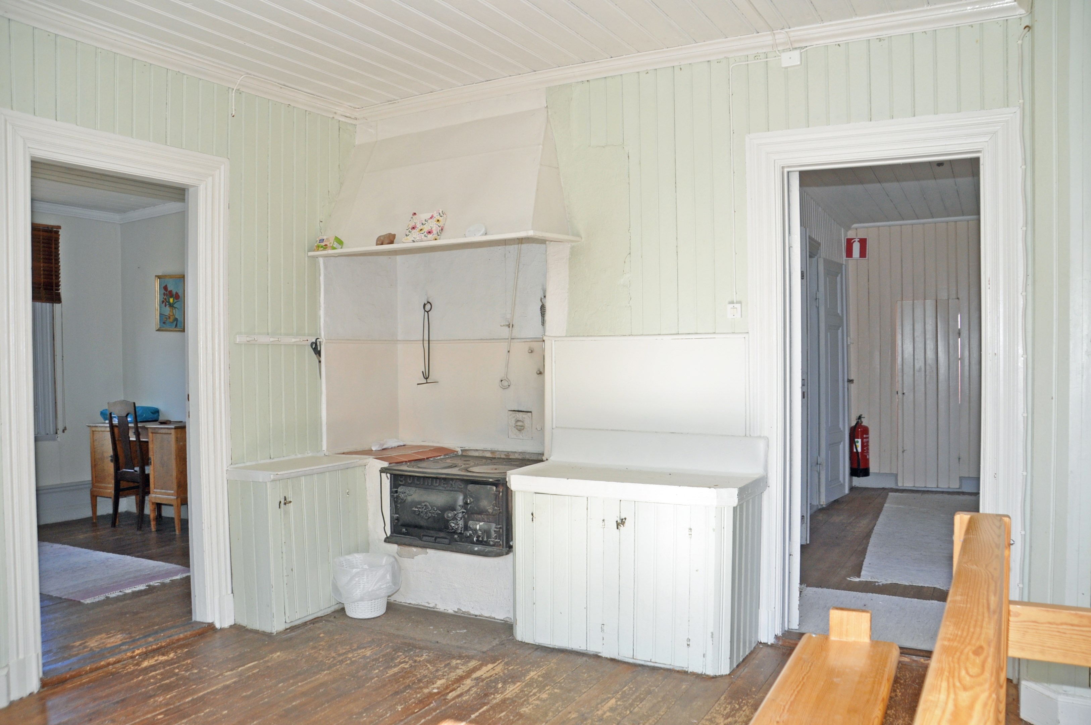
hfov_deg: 67.4
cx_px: 546
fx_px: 817
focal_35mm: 27
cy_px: 362
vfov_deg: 47.8
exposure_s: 1/125
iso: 280
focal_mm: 18
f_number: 5.6
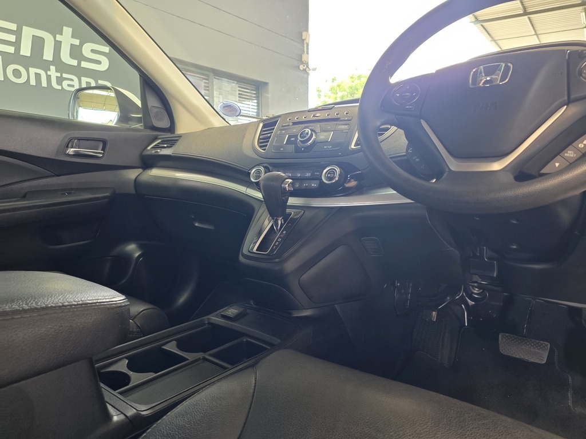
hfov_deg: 73.9
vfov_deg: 58.9
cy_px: 220
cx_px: 293
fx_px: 389
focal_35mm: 23
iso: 320
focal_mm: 6.25
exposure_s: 1/100
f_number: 1.7
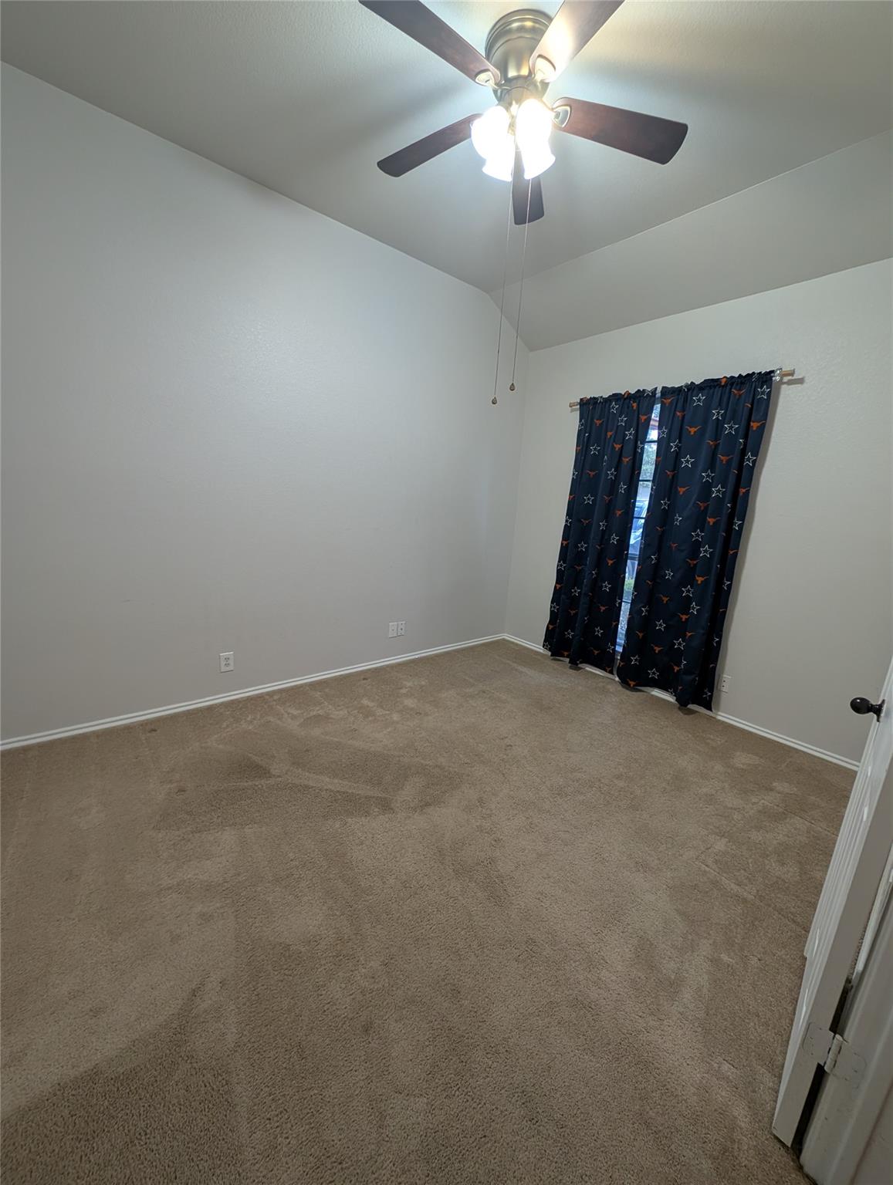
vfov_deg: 110.4
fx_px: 412
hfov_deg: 94.7
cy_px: 592
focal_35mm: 12
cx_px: 446
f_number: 1.95
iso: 125
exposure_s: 1/60
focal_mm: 2.23
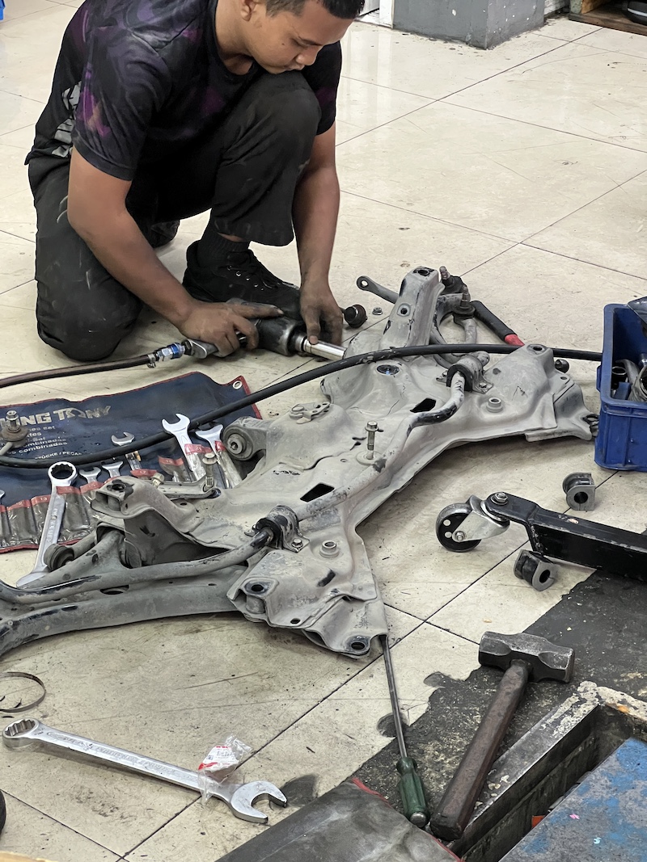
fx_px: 1919
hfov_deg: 19.1
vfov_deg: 25.3
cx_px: 324
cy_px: 431
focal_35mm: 77
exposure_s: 1/50
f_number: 2.8
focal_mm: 9
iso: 640
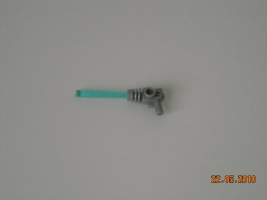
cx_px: 134
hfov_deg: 18.7
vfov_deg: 14.1
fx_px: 810
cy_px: 100
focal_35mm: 105
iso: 800
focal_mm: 17.1
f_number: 4.7
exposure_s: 1/57
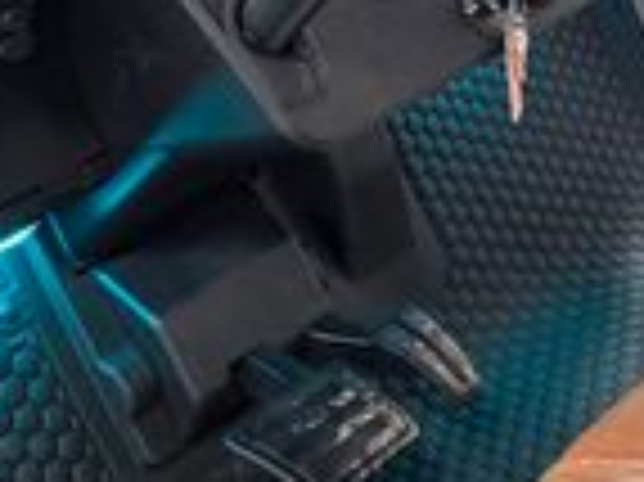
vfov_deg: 14.2
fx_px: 1915
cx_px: 653
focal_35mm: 103
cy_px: 68
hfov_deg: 18.6
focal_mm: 6.3
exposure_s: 1/120
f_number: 1.7
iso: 250
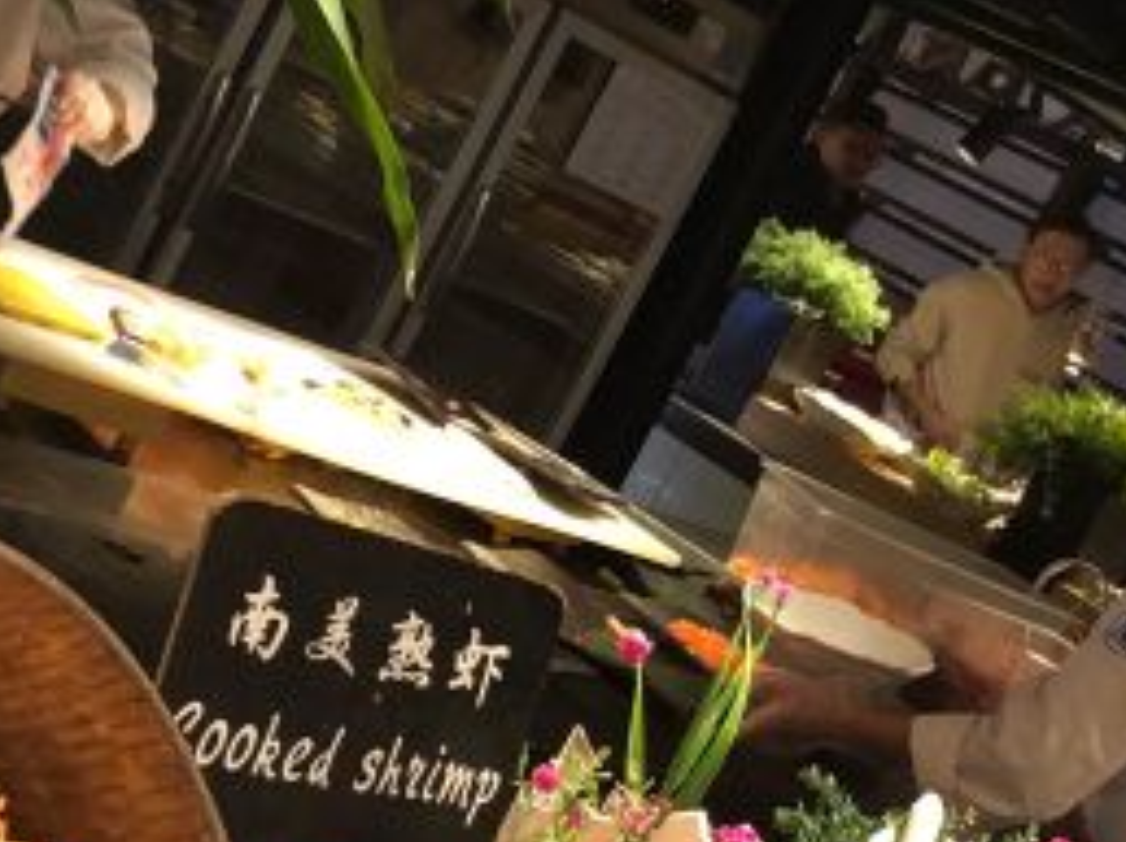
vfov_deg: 19.4
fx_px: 2470
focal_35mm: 76
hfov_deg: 25.6
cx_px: 711
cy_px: 438
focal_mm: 4
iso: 100
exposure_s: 1/13
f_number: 1.8
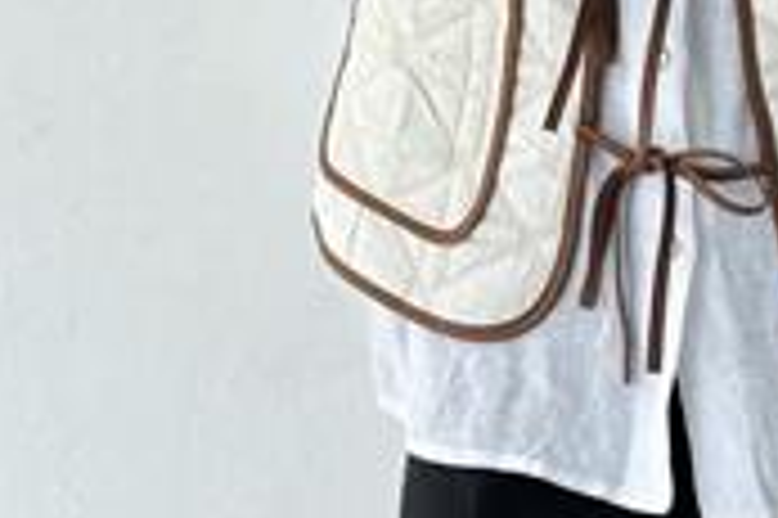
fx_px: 3325
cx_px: 738
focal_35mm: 154
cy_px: -259
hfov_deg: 13.2
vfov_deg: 8.7
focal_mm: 6.76
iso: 64
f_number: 1.78
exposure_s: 1/326
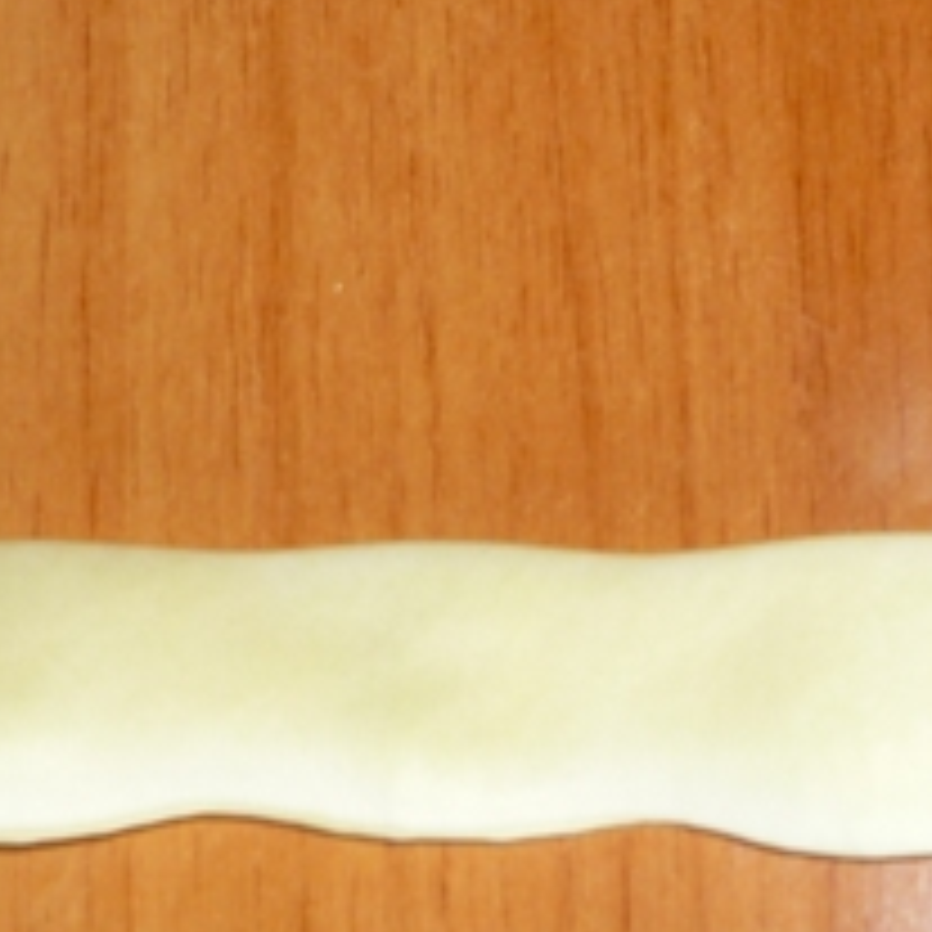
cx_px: 549
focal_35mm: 113
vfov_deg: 15.4
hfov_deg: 15.4
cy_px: 630
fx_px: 3442
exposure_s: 1/30
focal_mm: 5.5
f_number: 2.8
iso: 100
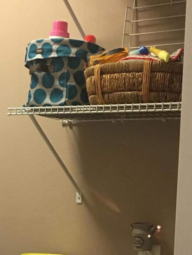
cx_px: 86
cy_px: 222
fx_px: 621
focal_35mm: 84
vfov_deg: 22.8
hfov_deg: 17.6
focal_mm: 4.15
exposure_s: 1/10
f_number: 2.2
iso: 80
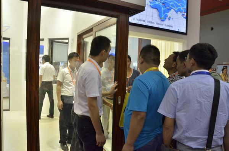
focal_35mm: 27
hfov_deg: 67.5
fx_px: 171
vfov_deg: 47.7
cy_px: 76
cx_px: 114
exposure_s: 1/100
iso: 1400
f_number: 8
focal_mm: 18
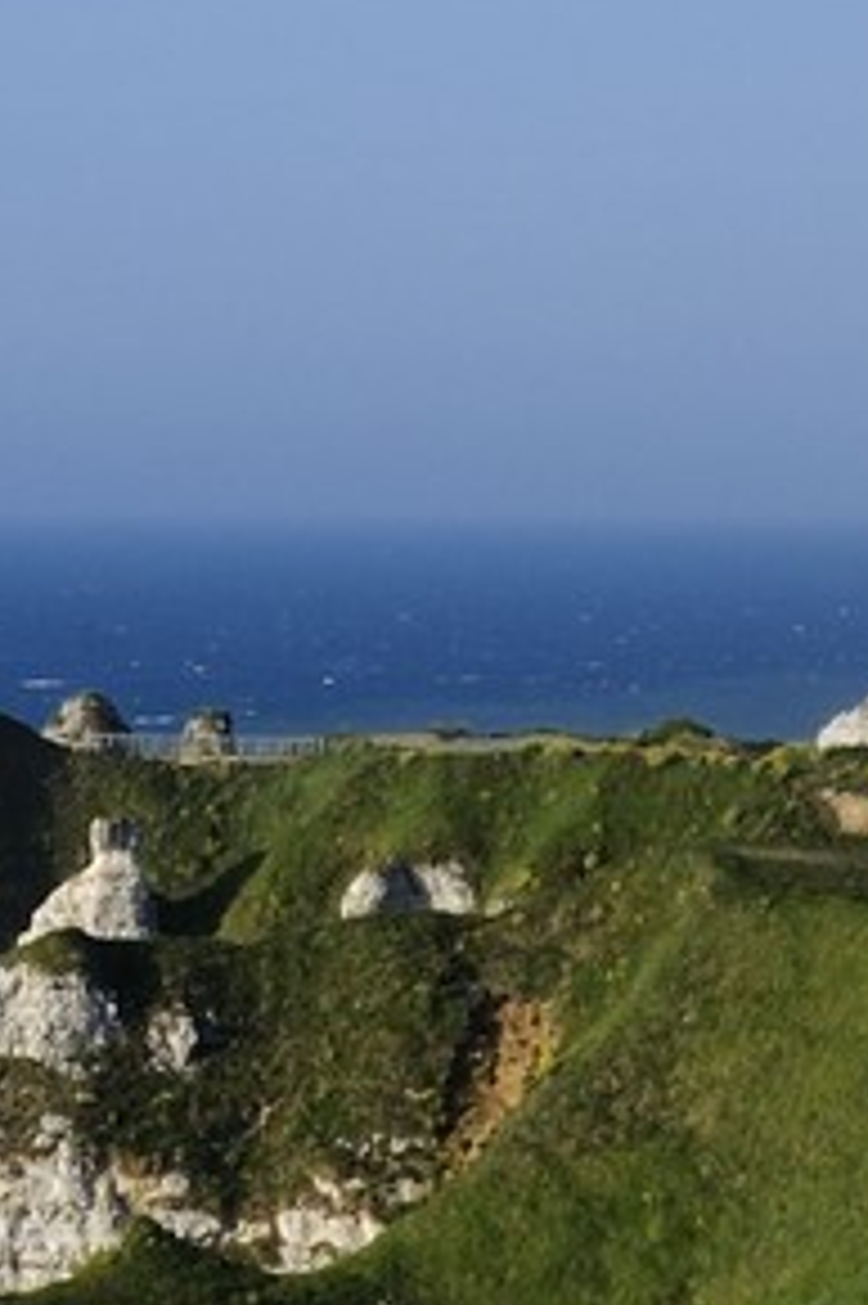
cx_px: -1066
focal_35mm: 160
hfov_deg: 8.0
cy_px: 3110
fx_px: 5793
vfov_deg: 10.9
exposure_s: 1/250
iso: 200
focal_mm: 29
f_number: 13
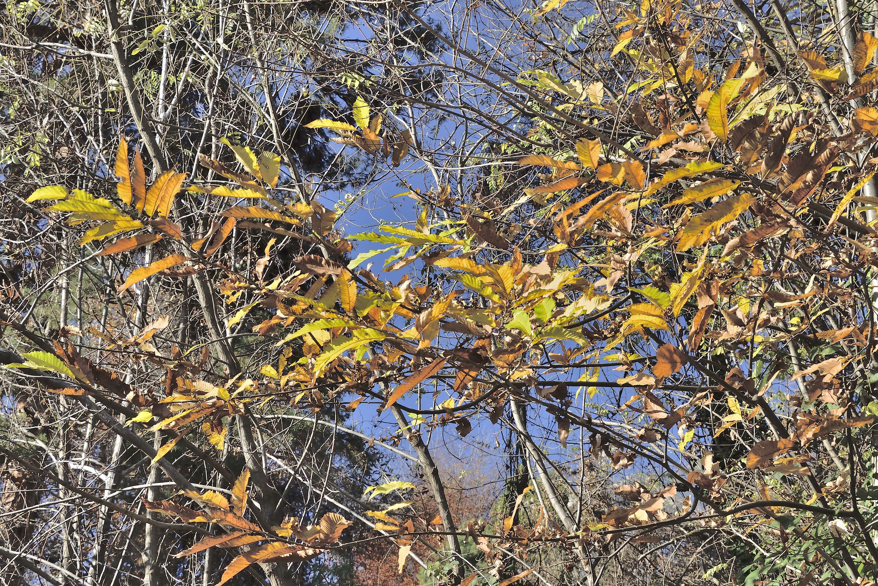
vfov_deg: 18.2
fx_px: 1829
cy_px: 293
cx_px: 439
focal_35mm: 75
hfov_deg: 27.0
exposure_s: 1/50
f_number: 10
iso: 200
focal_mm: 50
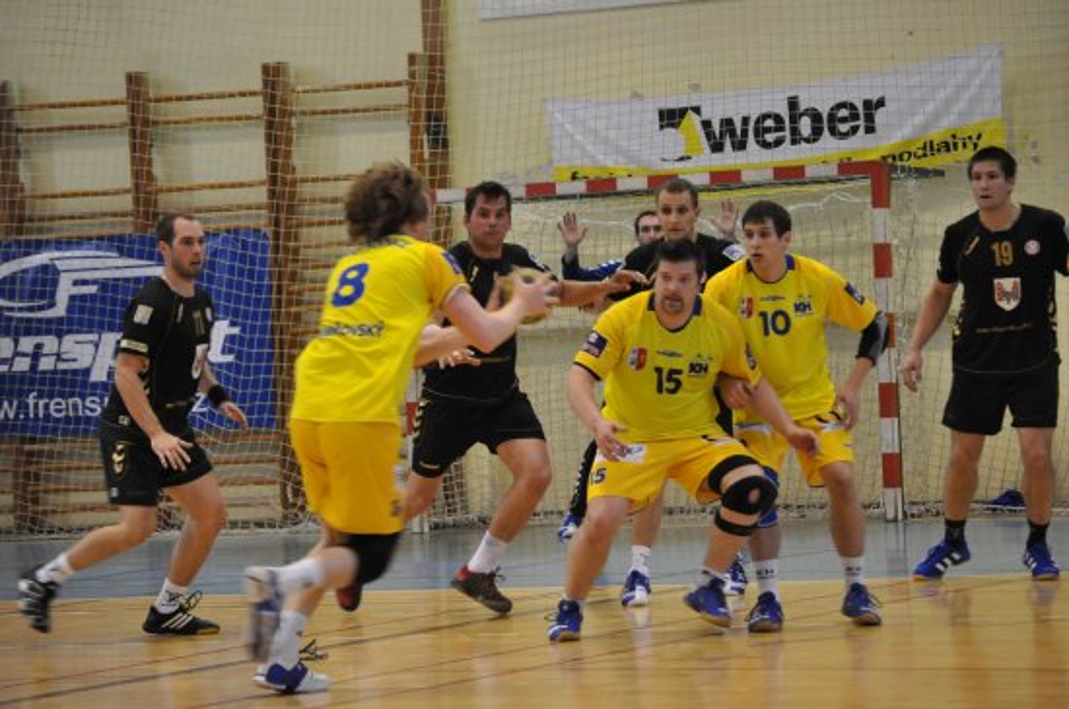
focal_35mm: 138
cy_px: 354
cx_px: 534
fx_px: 4092
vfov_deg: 9.9
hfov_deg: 14.9
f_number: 4.5
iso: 1600
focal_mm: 92
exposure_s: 1/160
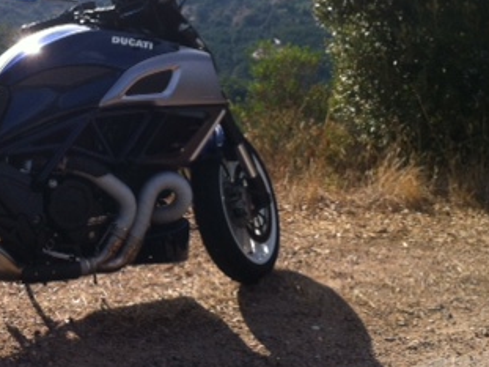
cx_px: 104
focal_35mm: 72
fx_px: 1017
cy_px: 83
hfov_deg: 26.6
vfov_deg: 20.2
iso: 80
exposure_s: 1/1005
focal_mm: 3.85
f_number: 2.8
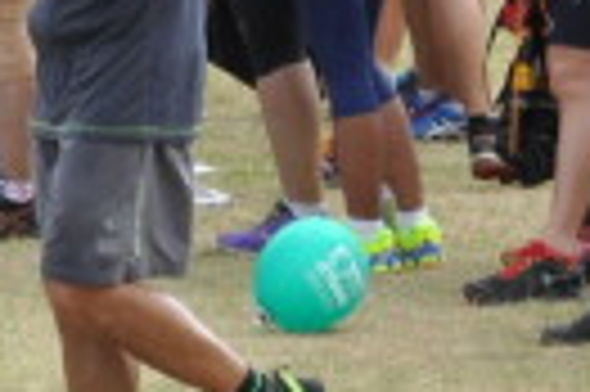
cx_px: -658
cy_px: -946
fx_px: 15337
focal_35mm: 937
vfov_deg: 1.5
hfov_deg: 2.2
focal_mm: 80
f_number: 6.3
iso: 400
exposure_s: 1/640
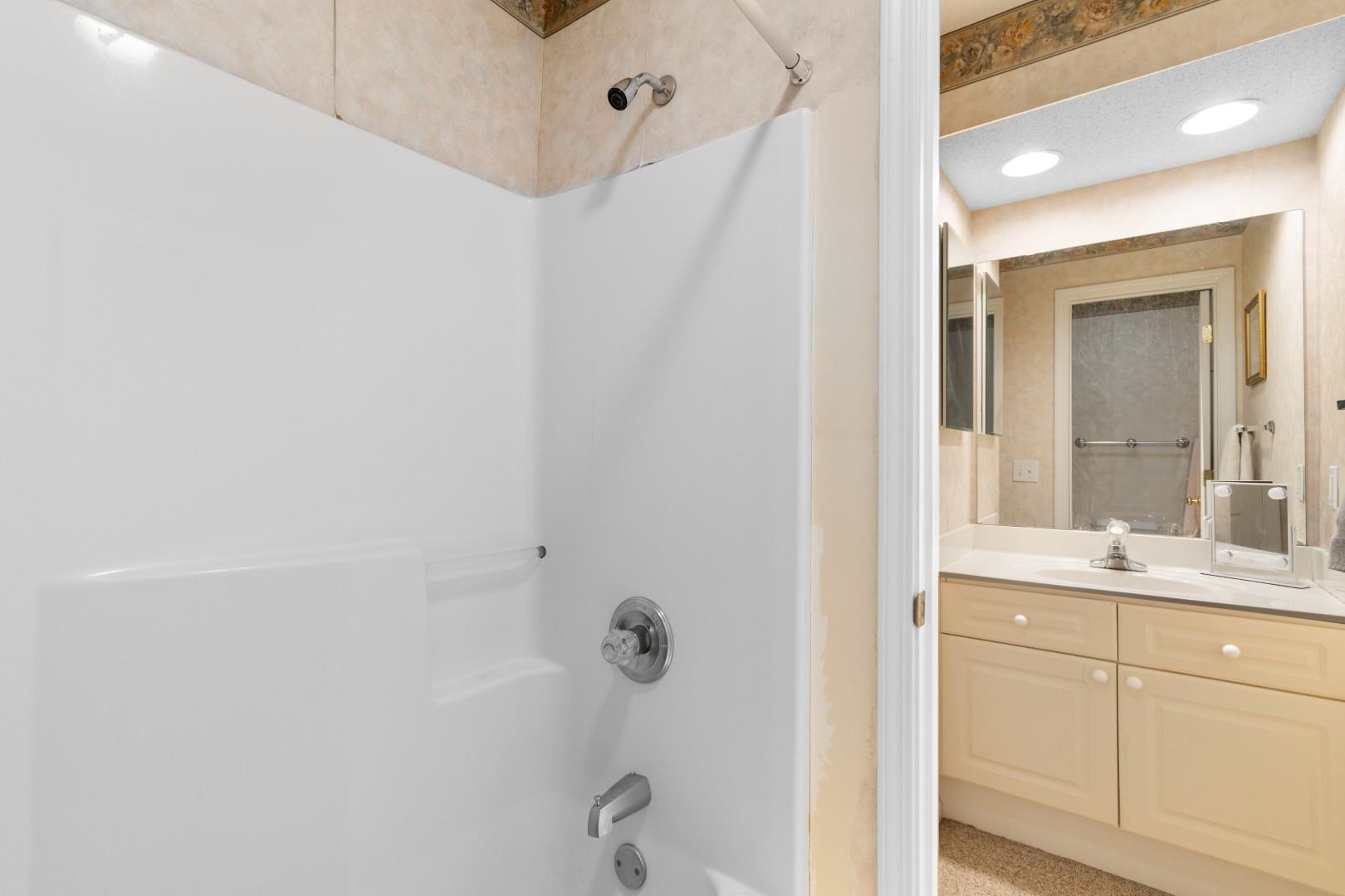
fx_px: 560
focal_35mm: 15
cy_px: 448
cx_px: 672
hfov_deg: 100.4
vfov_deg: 77.3
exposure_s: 1/2
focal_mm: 10
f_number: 4.5
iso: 100
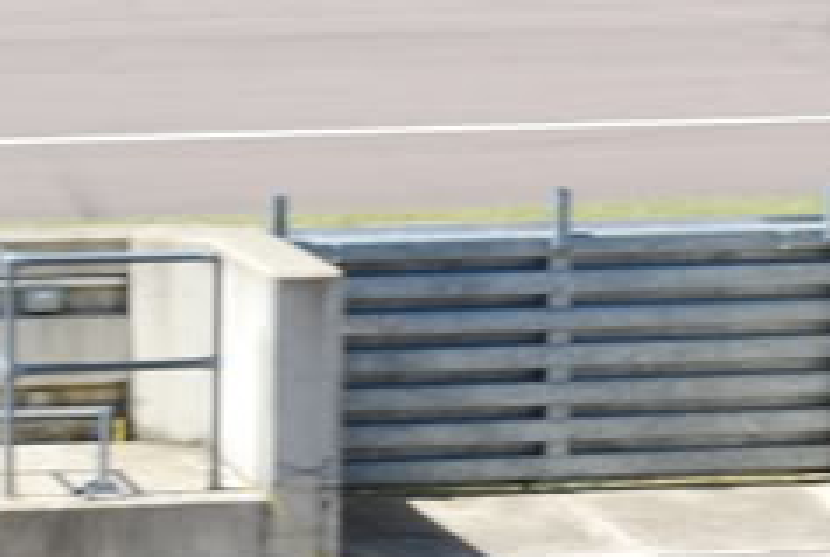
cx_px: 1135
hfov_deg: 7.3
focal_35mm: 279
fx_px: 6437
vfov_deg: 4.9
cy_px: -193
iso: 400
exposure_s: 1/400
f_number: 10
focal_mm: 55
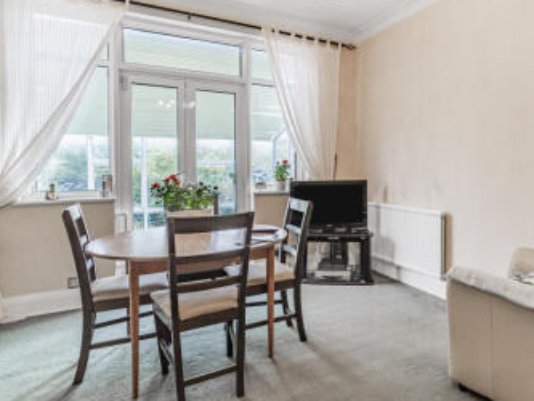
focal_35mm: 22
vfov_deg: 61.0
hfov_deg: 74.3
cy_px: 184
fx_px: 340
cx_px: 351
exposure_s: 1/13
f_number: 5.6
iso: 64
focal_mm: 16
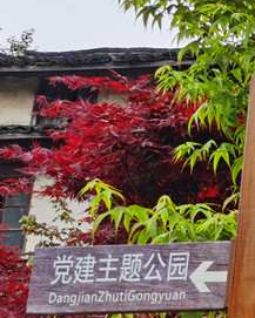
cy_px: 302
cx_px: 597
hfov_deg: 12.0
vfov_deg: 17.9
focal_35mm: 105
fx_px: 990
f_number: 1.6
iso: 50
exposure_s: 1/2358
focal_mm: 5.56
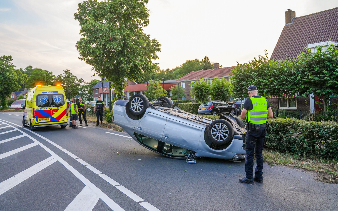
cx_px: 170
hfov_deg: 62.9
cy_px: 98
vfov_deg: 41.8
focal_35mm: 30
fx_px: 276
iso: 320
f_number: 6.3
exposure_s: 1/100
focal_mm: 29
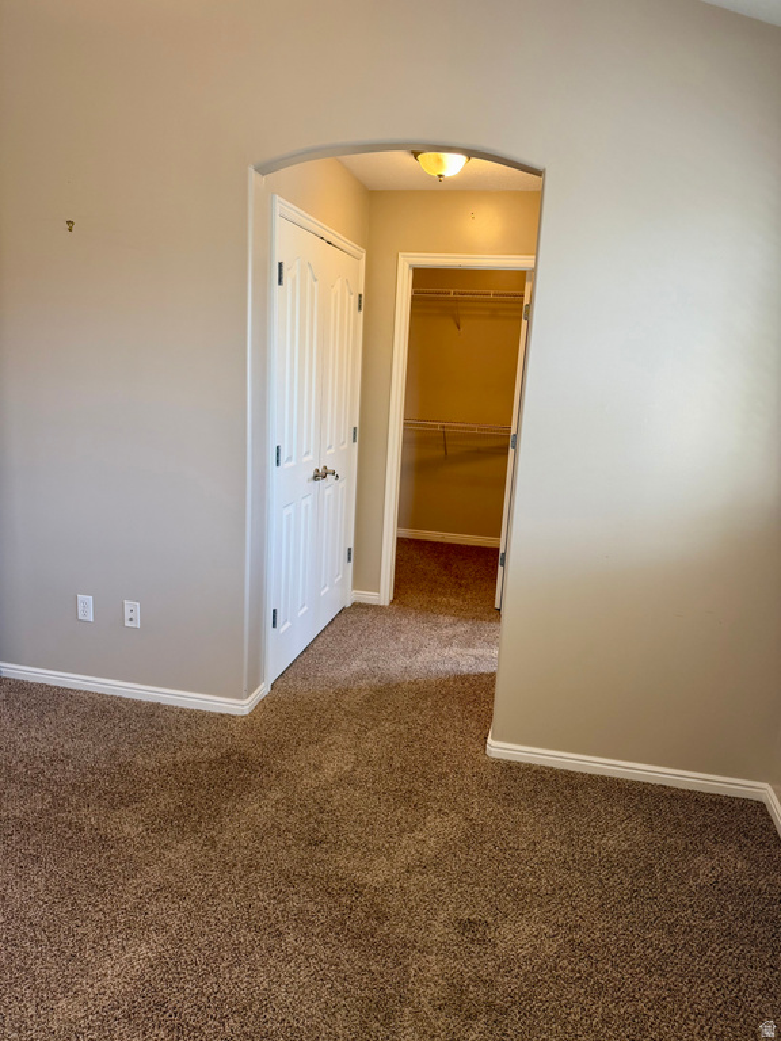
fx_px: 722
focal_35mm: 24
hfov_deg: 56.8
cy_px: 520
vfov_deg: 71.6
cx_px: 390
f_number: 1.78
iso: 160
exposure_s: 1/120
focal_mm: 6.76
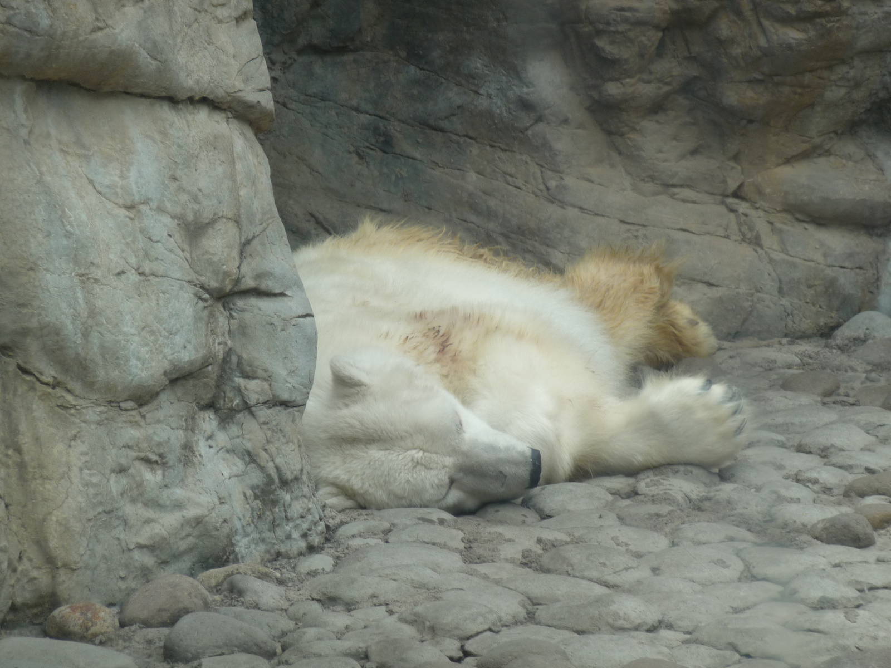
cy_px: 334
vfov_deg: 6.5
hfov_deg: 8.7
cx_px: 446
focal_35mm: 228
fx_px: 5869
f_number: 4.9
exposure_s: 1/200
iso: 100
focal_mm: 39.2
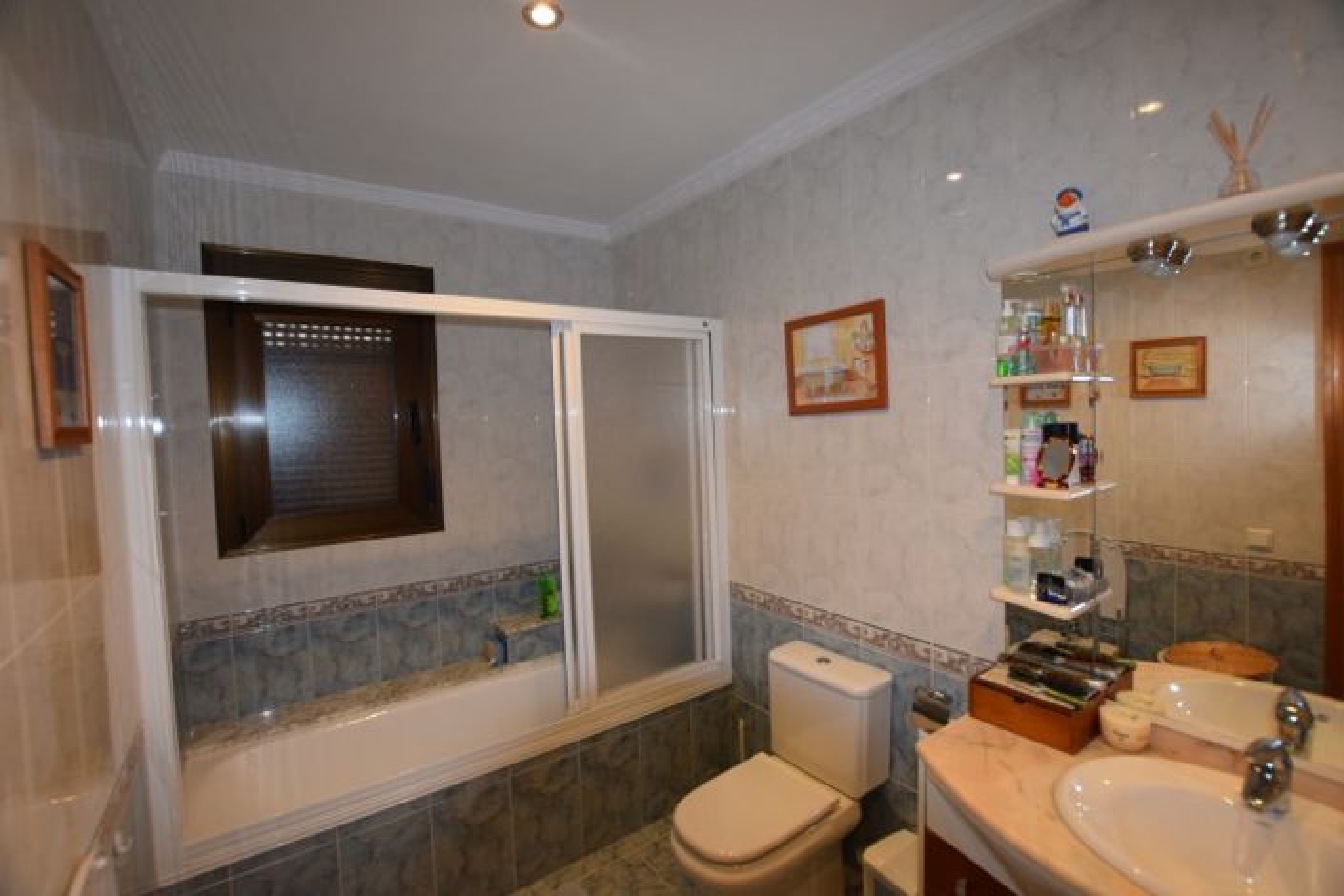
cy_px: 448
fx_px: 560
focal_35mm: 15
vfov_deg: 77.3
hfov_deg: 100.4
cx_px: 672
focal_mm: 10
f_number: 4.5
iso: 800
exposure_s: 1/80
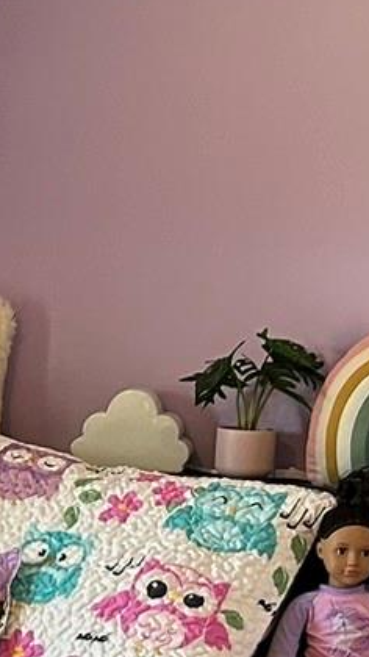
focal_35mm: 138
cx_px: -414
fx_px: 2402
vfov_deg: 15.2
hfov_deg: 8.3
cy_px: 682
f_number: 1.5
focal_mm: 5.7
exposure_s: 1/60
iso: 160
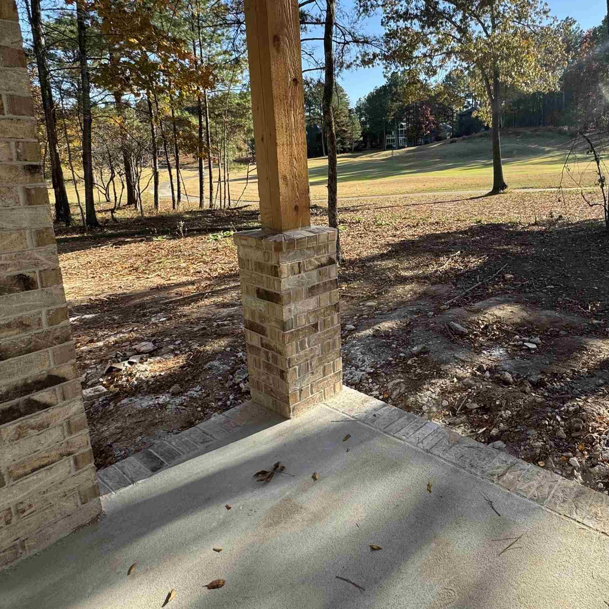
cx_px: 437
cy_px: 239
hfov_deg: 66.4
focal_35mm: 22
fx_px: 438
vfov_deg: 68.8
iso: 40
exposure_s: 1/498
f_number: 2.2
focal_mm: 2.22
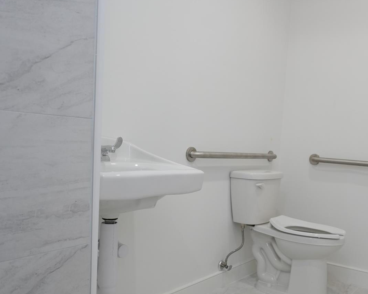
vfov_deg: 40.8
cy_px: 186
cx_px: 253
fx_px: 392
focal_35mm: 36
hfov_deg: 49.2
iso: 640
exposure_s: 1/160
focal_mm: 20
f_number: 4
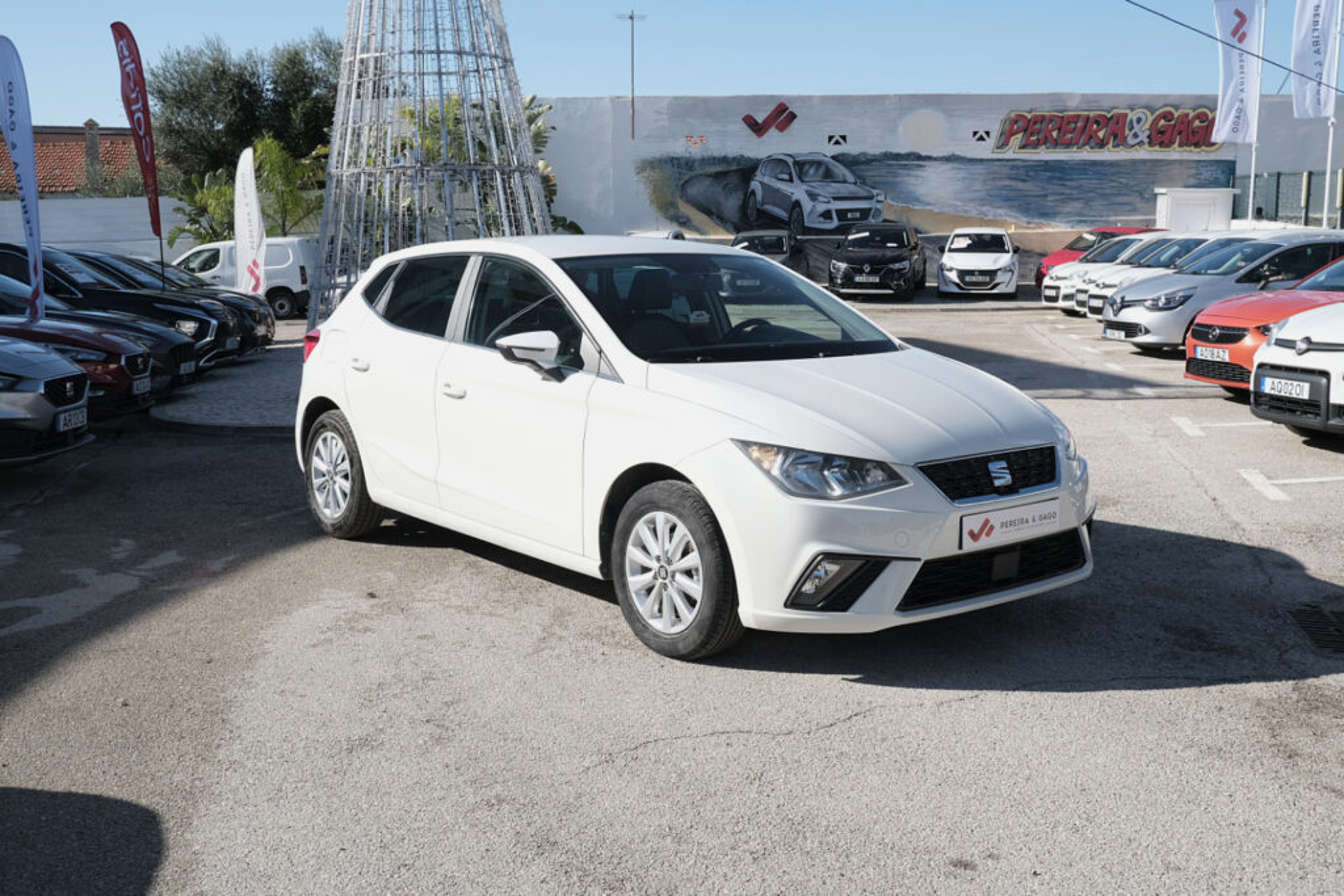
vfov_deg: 36.0
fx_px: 1381
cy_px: 448
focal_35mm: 37
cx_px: 672
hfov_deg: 51.9
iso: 160
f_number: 9
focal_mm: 24.9
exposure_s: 1/180
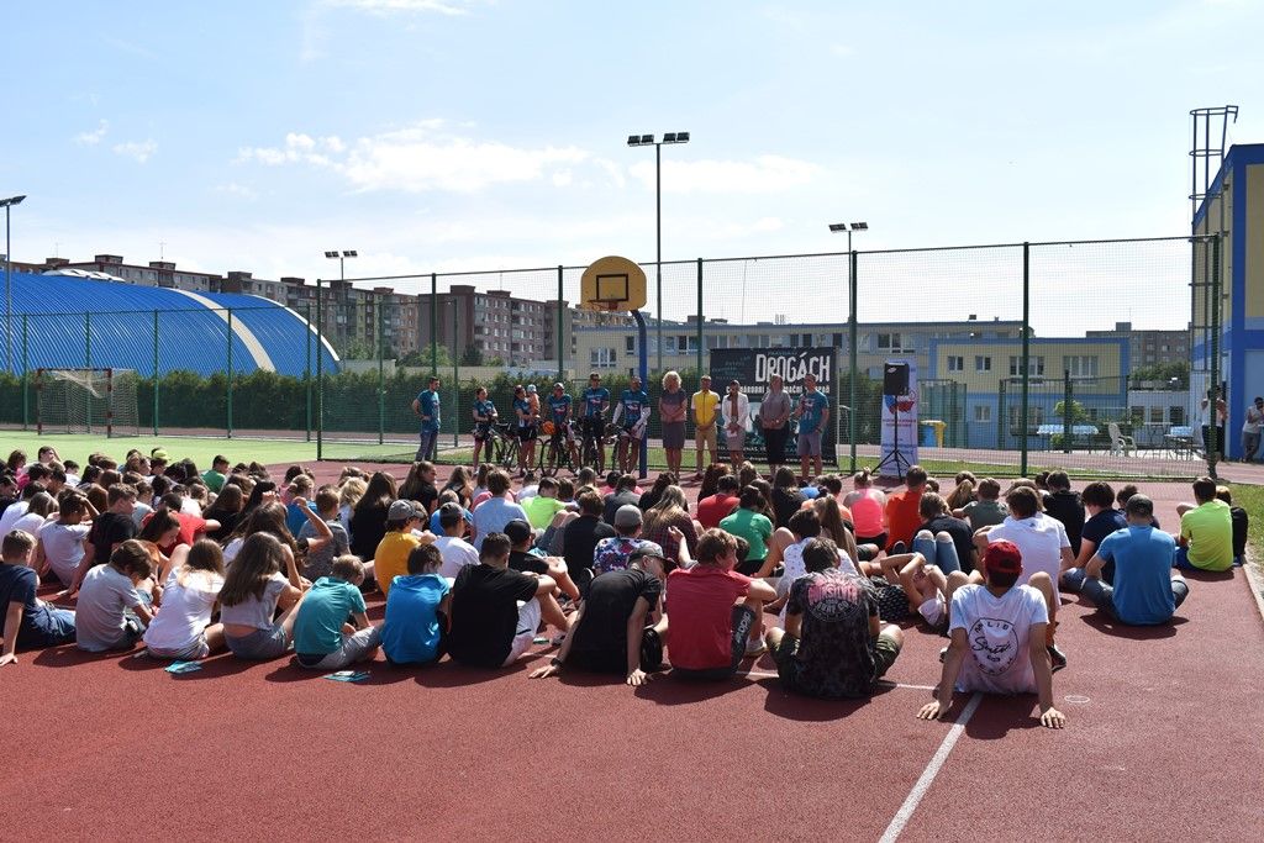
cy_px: 422
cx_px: 632
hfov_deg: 57.2
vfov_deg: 40.0
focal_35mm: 33
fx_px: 1159
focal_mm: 22
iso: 100
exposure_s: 1/320
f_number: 9
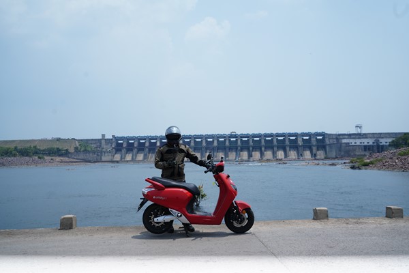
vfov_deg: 42.3
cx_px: 204
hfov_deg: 60.3
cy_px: 136
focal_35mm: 31
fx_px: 352
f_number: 6.3
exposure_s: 1/1250
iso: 200
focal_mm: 31
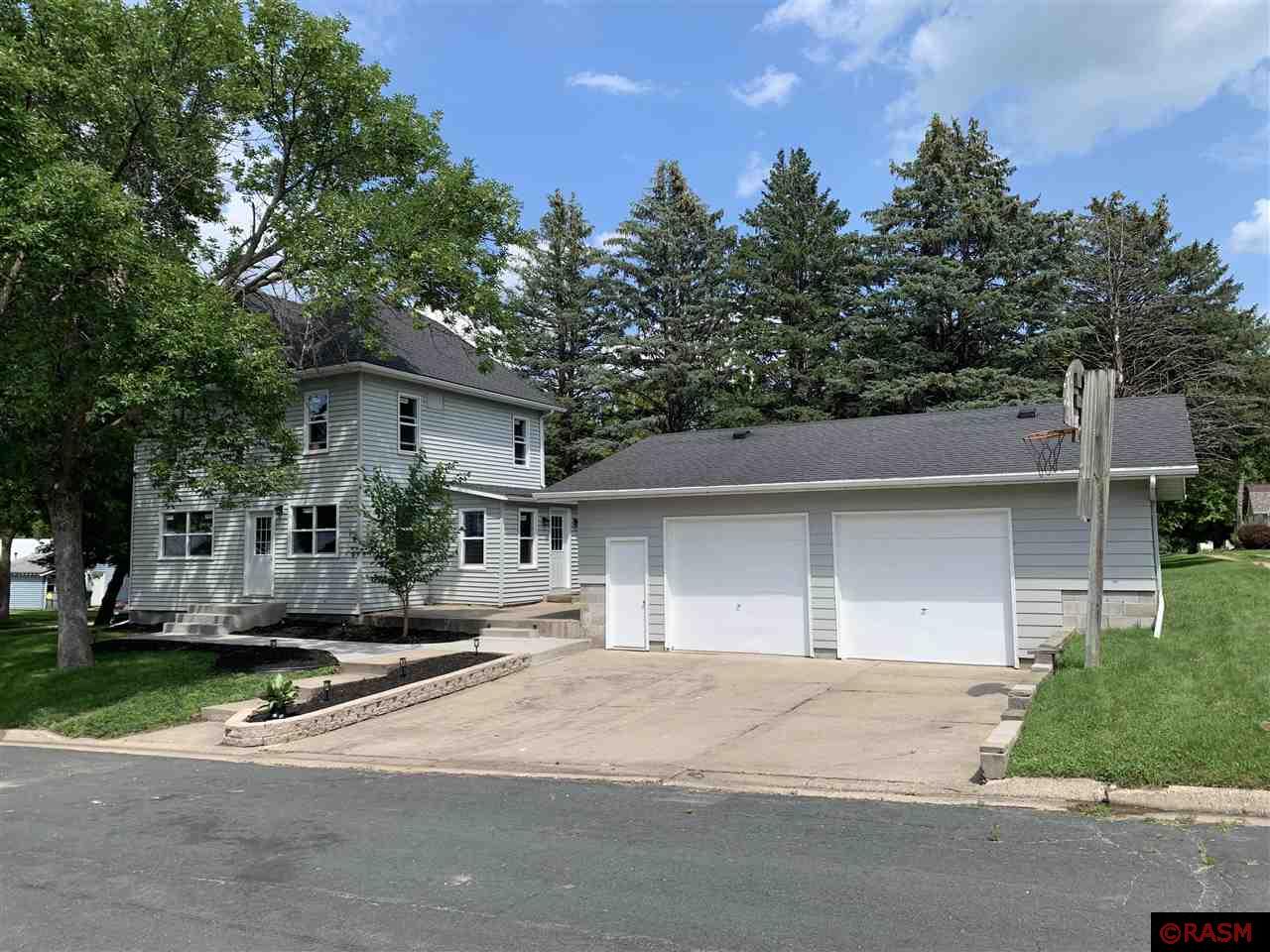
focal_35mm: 26
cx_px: 635
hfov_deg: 67.3
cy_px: 476
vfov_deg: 53.1
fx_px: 954
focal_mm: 4.25
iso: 25
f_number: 1.8
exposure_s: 1/1812
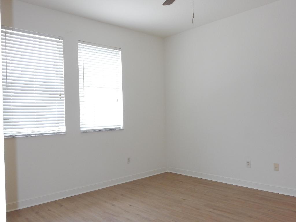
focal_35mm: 30
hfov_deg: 60.0
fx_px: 257
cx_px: 148
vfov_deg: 46.8
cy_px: 111
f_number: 4.5
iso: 180
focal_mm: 5.4
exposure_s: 1/30
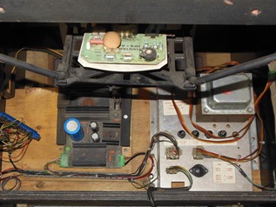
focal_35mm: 41
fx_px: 327
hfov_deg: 45.7
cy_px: 126
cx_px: 128
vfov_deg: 35.0
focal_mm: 5.2
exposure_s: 1/25
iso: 200
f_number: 3.3
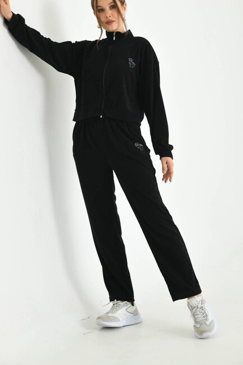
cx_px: 122
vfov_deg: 28.8
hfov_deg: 19.5
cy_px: 162
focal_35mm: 70
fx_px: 708
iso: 160
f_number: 5.6
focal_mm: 60
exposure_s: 1/125
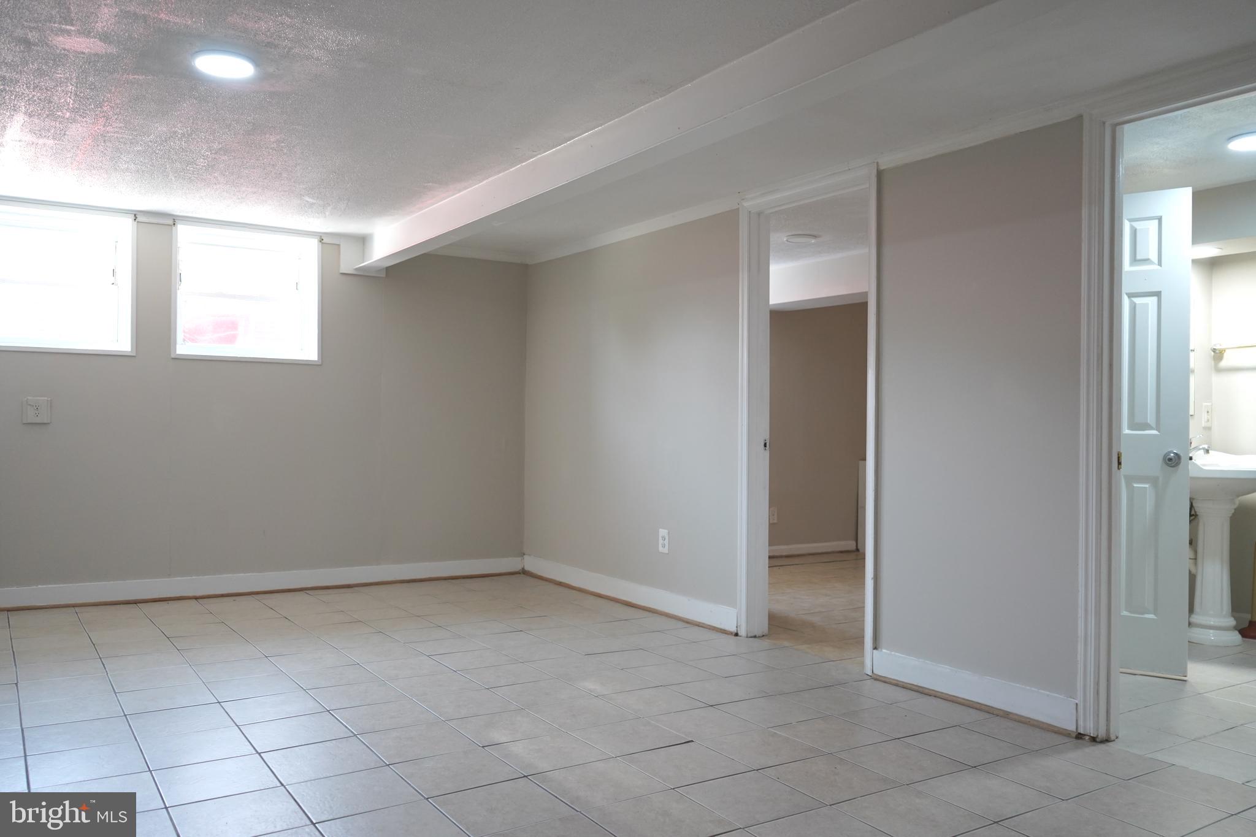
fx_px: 977
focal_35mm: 28
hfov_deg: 65.5
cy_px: 418
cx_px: 628
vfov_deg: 46.4
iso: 1600
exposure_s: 1/160
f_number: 3.5
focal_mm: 28
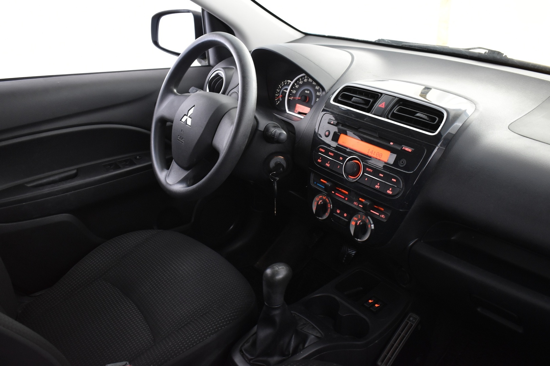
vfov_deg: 38.4
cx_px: 275
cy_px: 183
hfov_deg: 55.1
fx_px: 527
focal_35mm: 34
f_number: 5
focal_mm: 23
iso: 1250
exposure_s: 1/8
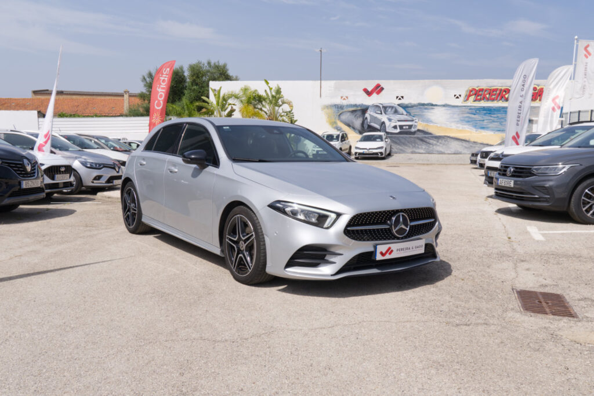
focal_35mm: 30
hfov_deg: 61.9
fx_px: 495
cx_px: 297
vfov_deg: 43.6
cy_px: 198
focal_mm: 20.3
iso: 160
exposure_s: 1/320
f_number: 10
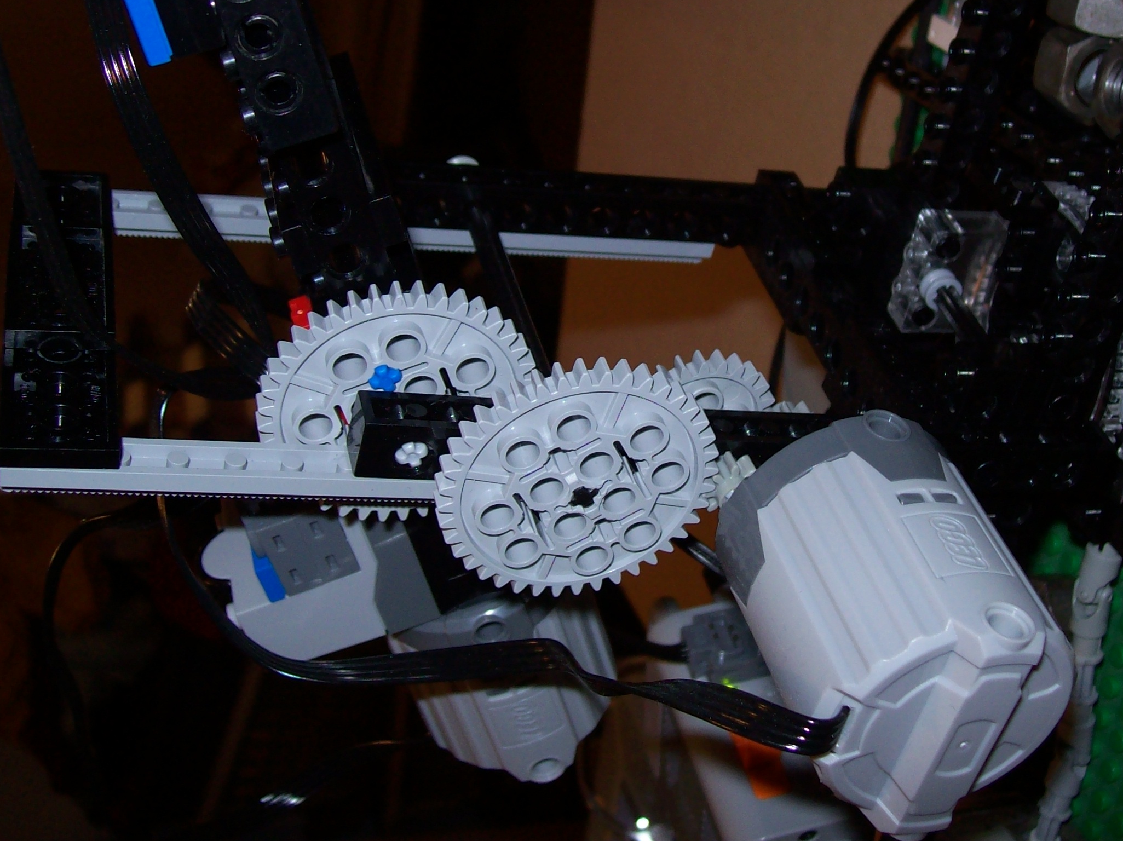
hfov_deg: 38.1
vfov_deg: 29.0
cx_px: 644
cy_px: 316
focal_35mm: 50
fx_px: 1621
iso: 80
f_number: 2.7
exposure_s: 1/64
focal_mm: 6
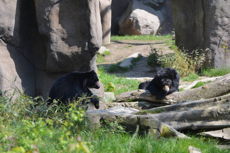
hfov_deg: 7.1
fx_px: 1865
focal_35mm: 292
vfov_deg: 4.7
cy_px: 76
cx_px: 115
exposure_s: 1/1000
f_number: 5.3
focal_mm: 195
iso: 500
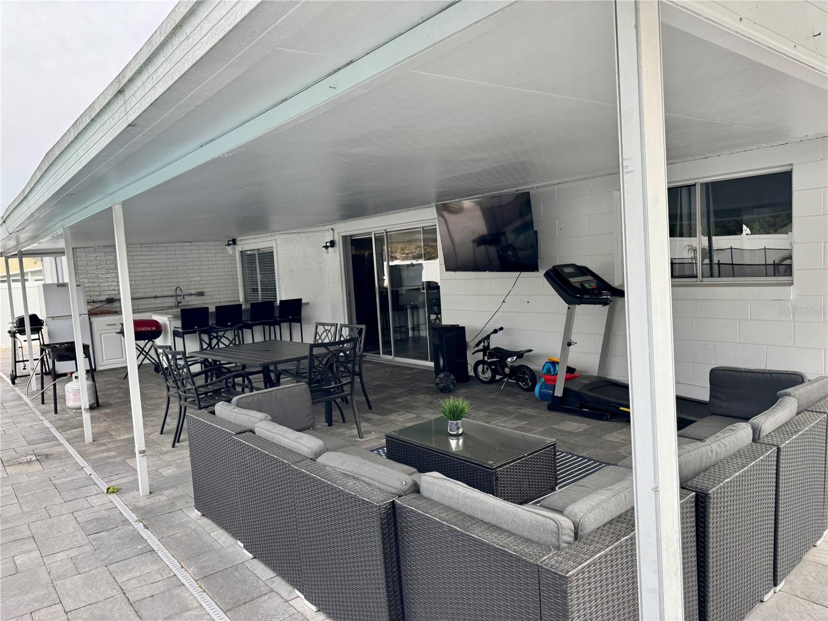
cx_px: 414
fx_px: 574
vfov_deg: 56.8
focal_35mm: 24
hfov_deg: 71.6
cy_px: 310
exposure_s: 1/609
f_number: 1.78
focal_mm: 6.76
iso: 80
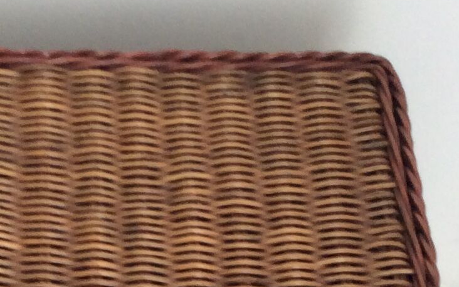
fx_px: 1501
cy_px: 504
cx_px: 45
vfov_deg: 10.3
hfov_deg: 17.1
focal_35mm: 120
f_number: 2.4
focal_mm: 3.3
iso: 64
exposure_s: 1/25
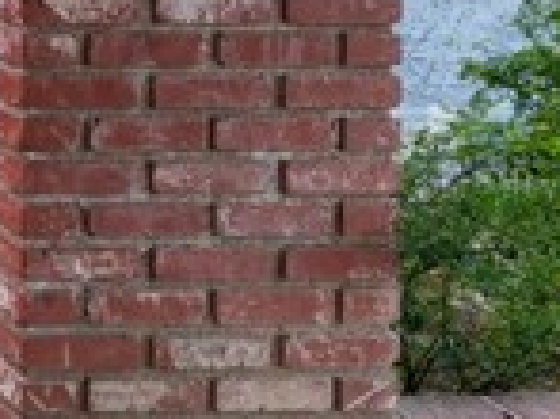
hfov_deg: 18.5
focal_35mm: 71
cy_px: -152
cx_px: -545
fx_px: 1148
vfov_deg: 18.9
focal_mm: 17
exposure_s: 1/160
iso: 400
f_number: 8
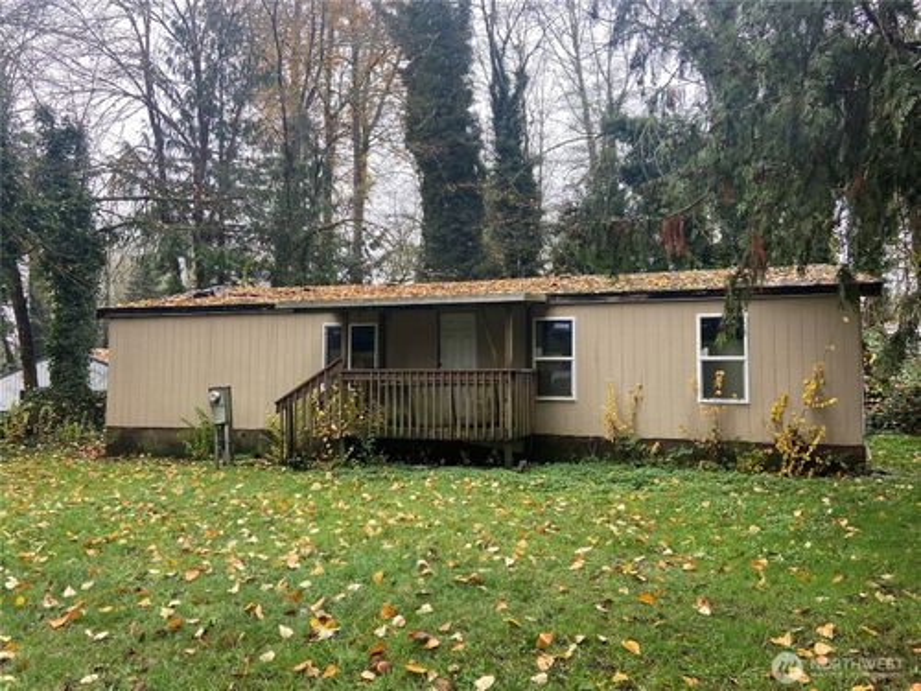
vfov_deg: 53.1
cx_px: 460
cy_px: 346
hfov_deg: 67.3
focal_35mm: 26
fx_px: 692
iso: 64
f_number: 1.8
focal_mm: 4.25
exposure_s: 1/122
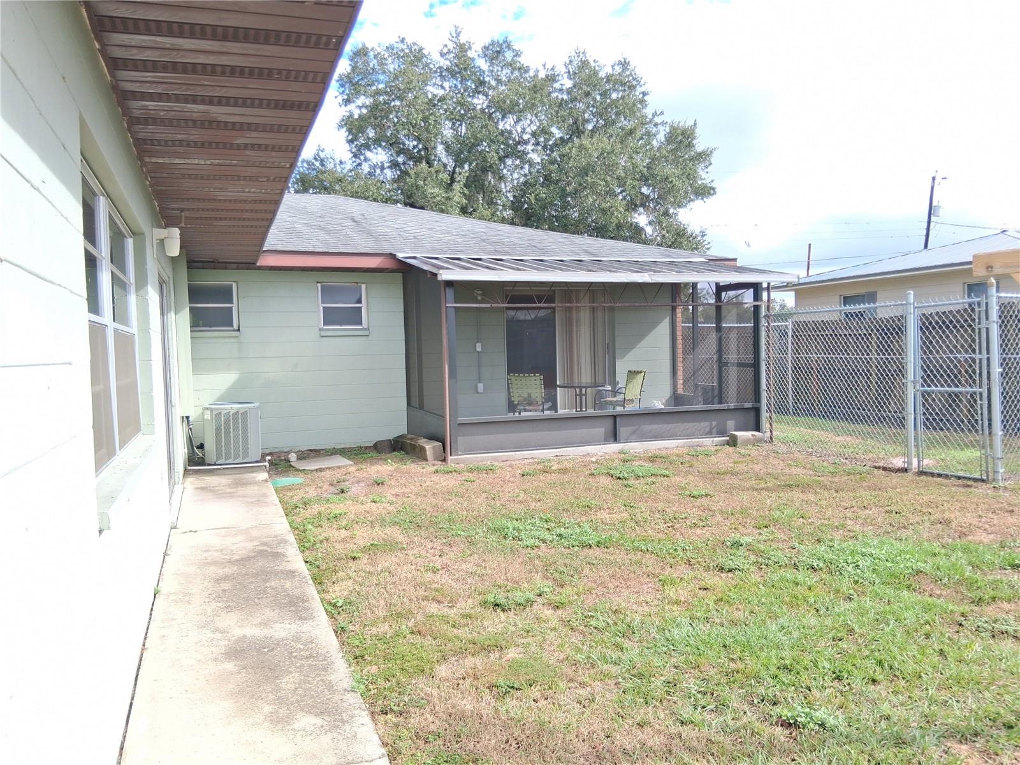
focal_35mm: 26
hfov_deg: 67.3
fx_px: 766
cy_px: 382
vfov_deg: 53.1
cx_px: 510
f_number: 1.8
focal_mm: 3.98
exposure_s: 1/206
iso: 25
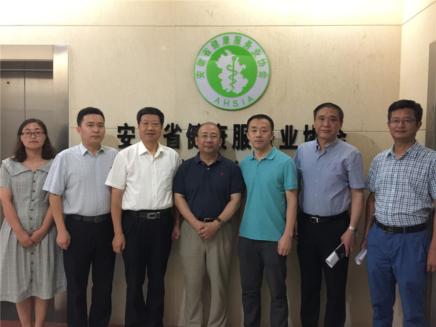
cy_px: 164
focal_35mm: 29
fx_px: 365
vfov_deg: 48.2
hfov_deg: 61.7
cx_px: 218
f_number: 2.2
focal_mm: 4.15
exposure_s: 1/8
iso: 250
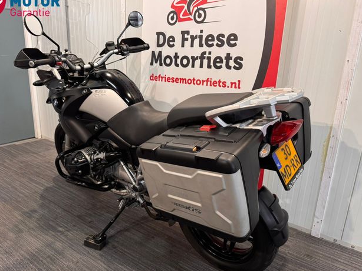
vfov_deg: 54.9
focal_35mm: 25
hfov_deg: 69.3
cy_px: 134
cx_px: 174
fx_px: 262
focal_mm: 6.76
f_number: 1.78
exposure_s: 1/50
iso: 320
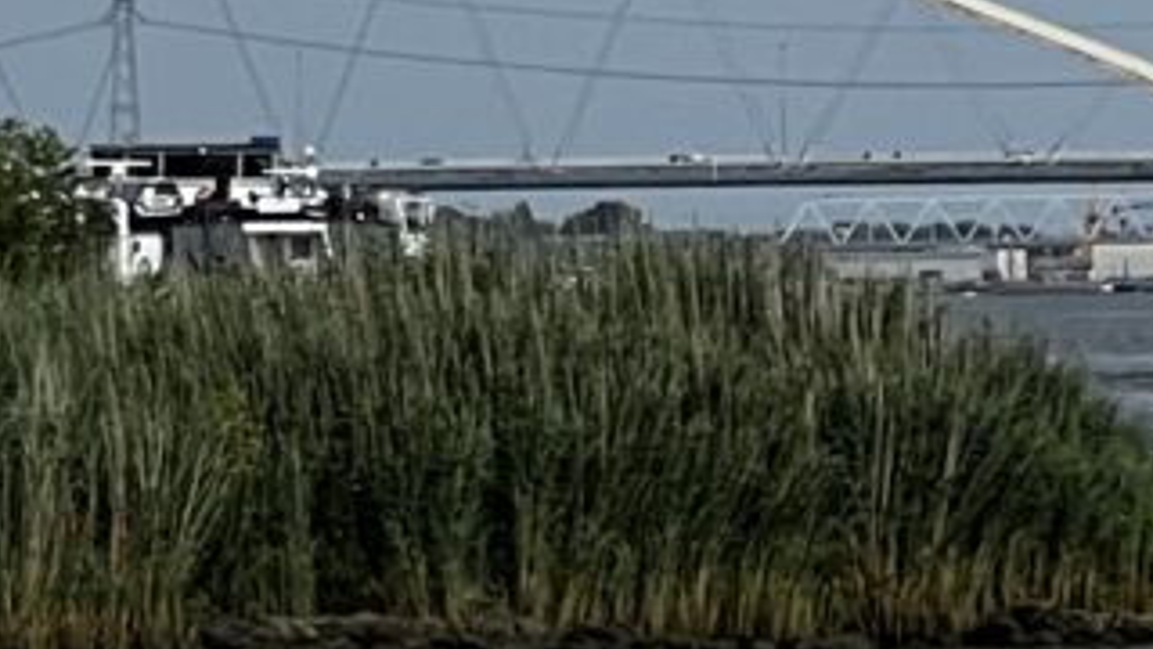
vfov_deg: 2.3
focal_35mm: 524
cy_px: 1024
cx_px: -350
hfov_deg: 4.1
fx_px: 16020
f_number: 2.8
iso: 32
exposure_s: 1/1033
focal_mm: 9
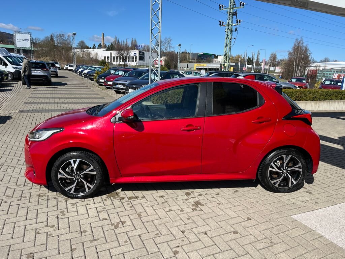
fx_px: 259
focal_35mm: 26
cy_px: 130
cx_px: 172
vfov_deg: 53.1
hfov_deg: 67.3
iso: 50
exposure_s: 1/2967
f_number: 1.6
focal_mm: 5.1
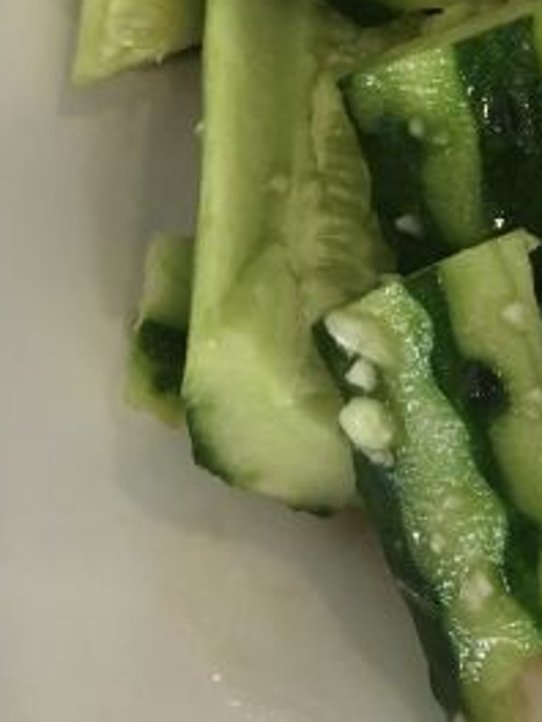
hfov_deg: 18.0
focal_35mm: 77
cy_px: -66
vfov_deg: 23.8
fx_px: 1608
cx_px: 686
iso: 125
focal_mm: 4.15
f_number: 2.2
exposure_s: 1/33
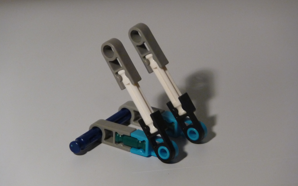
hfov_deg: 7.7
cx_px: 149
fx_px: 2209
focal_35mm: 272
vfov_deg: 4.8
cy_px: 101
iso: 400
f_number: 4.9
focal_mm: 44
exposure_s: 1/40
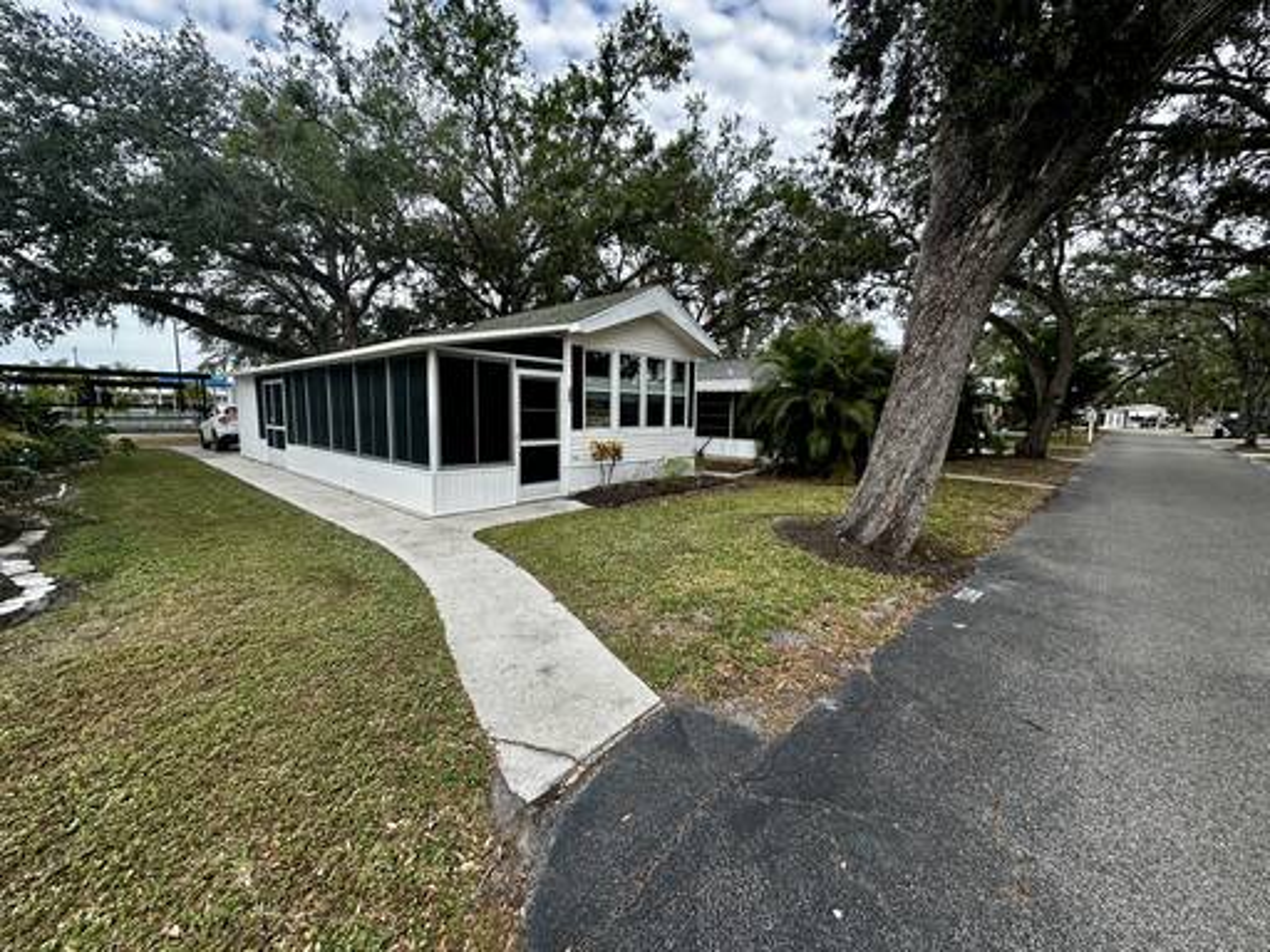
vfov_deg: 85.7
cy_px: 476
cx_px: 635
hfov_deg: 102.1
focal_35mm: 14
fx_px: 514
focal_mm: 2.22
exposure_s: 1/409
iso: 40
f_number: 2.2
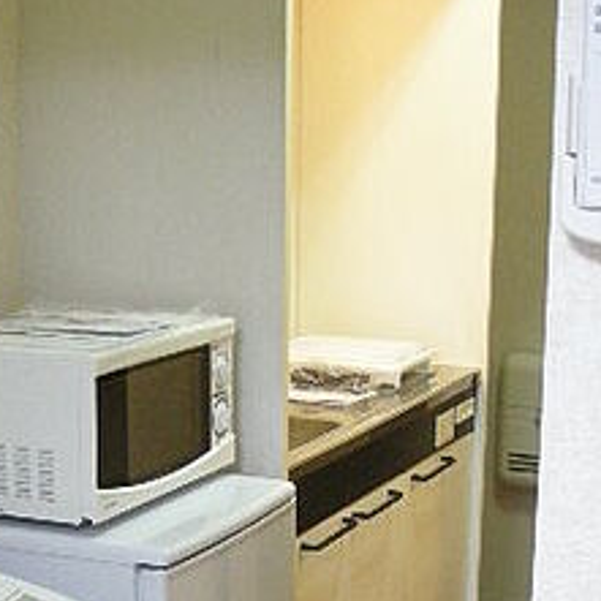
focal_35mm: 84
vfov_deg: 20.1
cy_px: 571
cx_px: 288
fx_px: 1650
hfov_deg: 20.6
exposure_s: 1/36.6
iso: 400
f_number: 2.8
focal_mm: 5.7
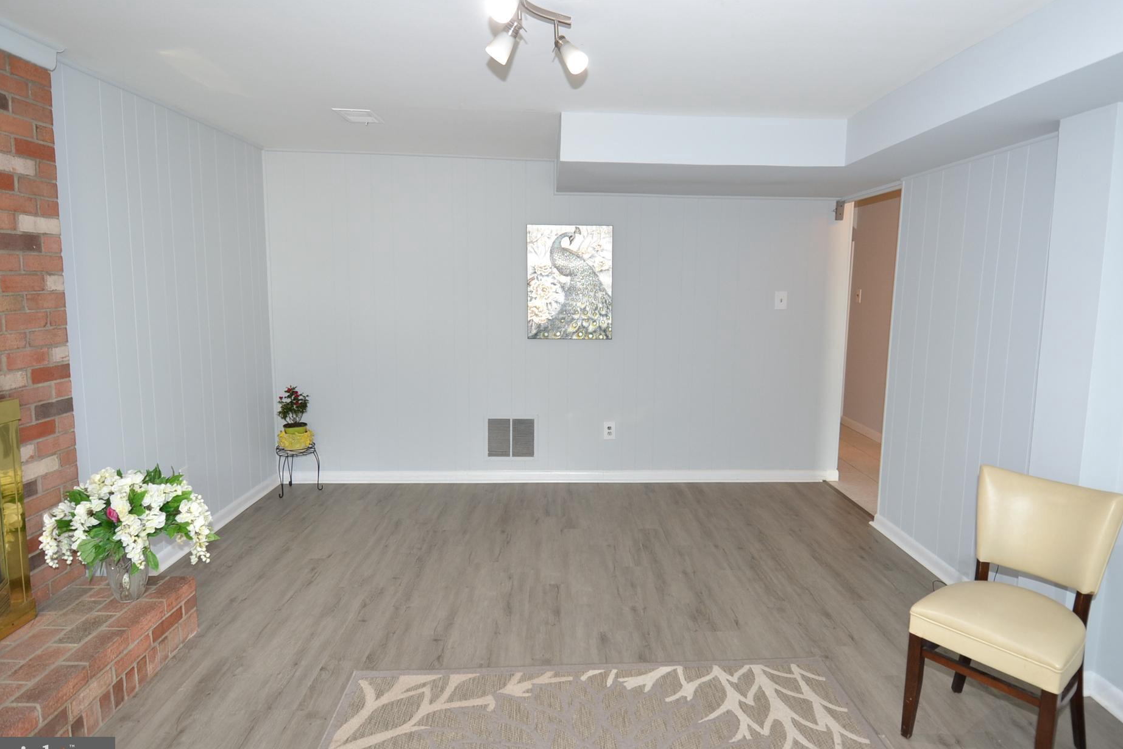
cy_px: 365
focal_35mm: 20
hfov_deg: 83.8
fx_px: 624
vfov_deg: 61.9
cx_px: 604
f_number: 4
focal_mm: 12
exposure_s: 1/60
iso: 450
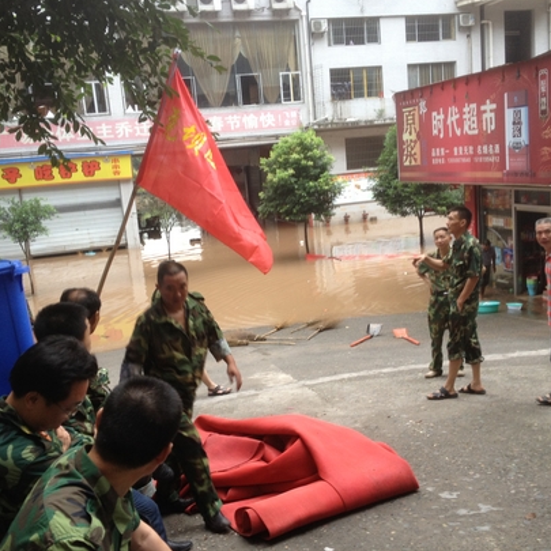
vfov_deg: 40.0
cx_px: 284
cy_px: 276
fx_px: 756
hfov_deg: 40.0
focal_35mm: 42
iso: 64
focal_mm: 4.28
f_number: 2.4
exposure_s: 1/30
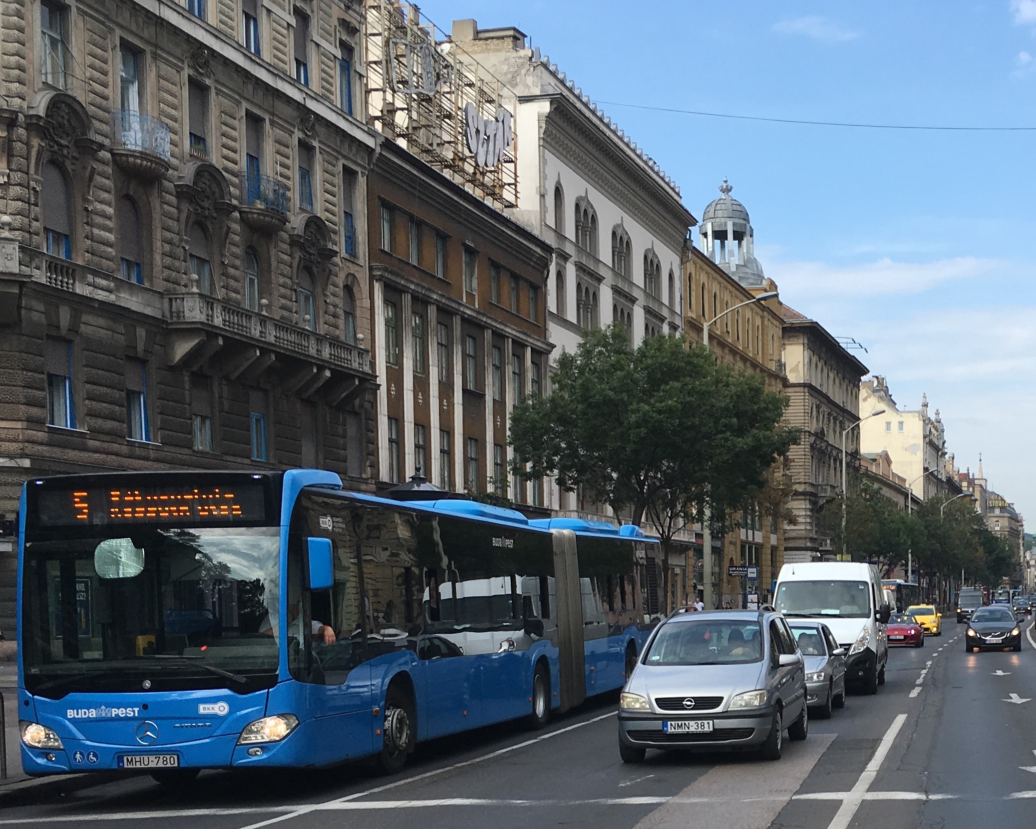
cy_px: 669
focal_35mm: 55
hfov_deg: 32.5
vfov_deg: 27.1
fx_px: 1686
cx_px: 922
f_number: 2.2
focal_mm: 4.15
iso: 25
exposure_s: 1/1099
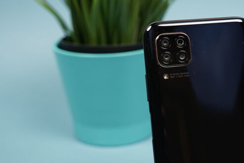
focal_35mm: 77
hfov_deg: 26.0
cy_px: 77
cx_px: 185
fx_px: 522
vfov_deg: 17.7
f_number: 4.5
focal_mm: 46
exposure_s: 1/100
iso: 500
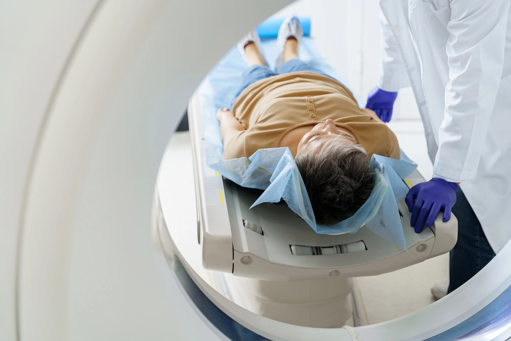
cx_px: 256
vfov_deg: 24.6
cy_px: 170
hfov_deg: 36.2
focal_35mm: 55
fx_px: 782
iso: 200
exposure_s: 1/160
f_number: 2.8
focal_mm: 55.1
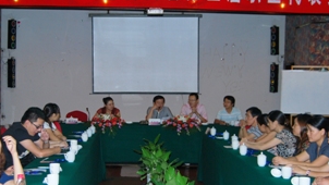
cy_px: 119
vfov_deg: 20.1
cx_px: 143
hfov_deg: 34.9
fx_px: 522
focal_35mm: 60
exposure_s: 1/60
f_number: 3.8
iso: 200
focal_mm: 23
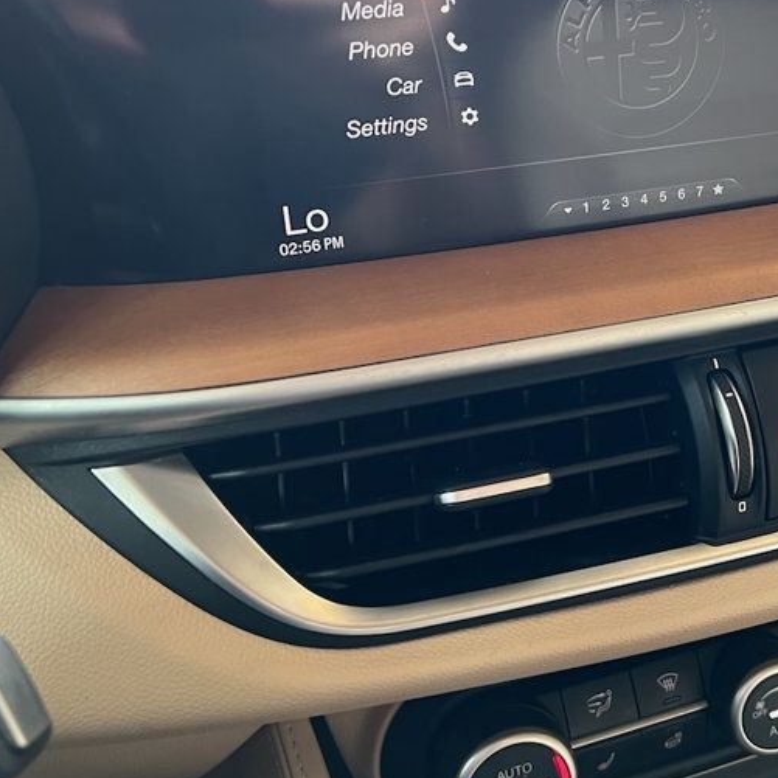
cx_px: 643
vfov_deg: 35.7
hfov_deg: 34.7
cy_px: 266
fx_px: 1195
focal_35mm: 47
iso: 125
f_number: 1.5
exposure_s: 1/81
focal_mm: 5.7
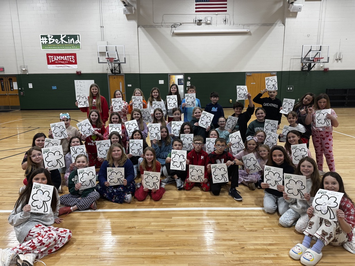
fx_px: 246
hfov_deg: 71.6
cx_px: 178
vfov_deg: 56.8
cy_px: 133
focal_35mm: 24
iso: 200
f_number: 1.78
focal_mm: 6.76
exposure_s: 1/120
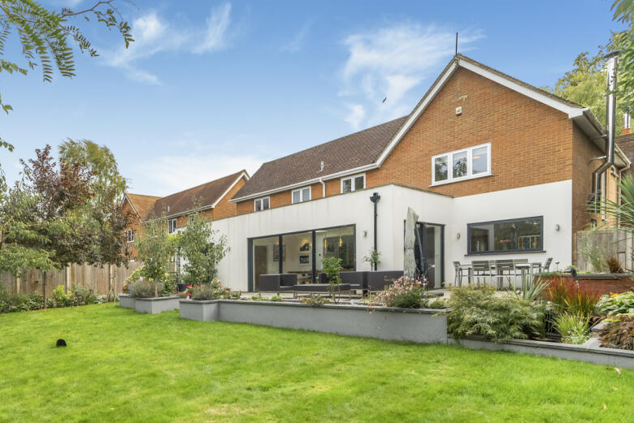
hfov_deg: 80.0
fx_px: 370
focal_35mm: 21
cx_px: 246
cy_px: 260
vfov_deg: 58.9
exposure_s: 1/400
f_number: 7.1
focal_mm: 16
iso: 800
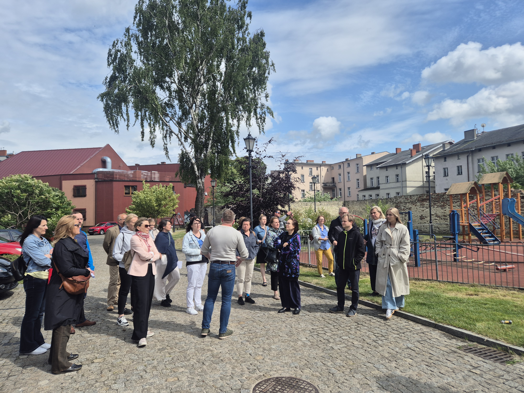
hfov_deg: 73.9
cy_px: 196
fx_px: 348
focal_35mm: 23
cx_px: 262
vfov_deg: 58.9
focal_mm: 5.4
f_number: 1.8
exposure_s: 1/1892
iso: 25
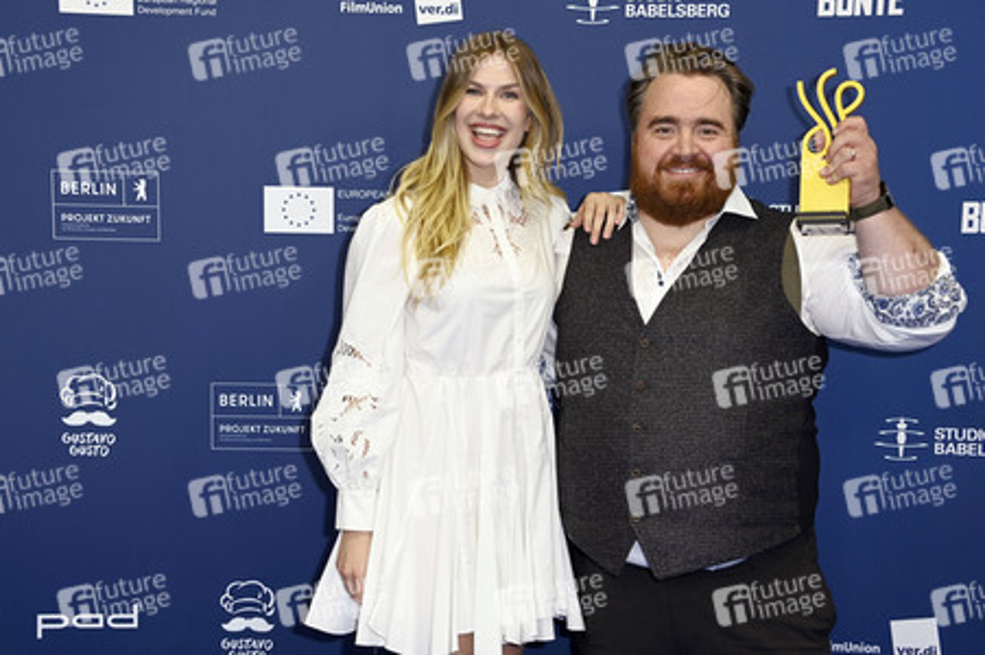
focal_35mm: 50
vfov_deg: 27.0
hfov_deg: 39.6
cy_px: 328
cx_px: 492
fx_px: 1367
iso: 800
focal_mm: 50
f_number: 5.6
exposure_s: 1/200
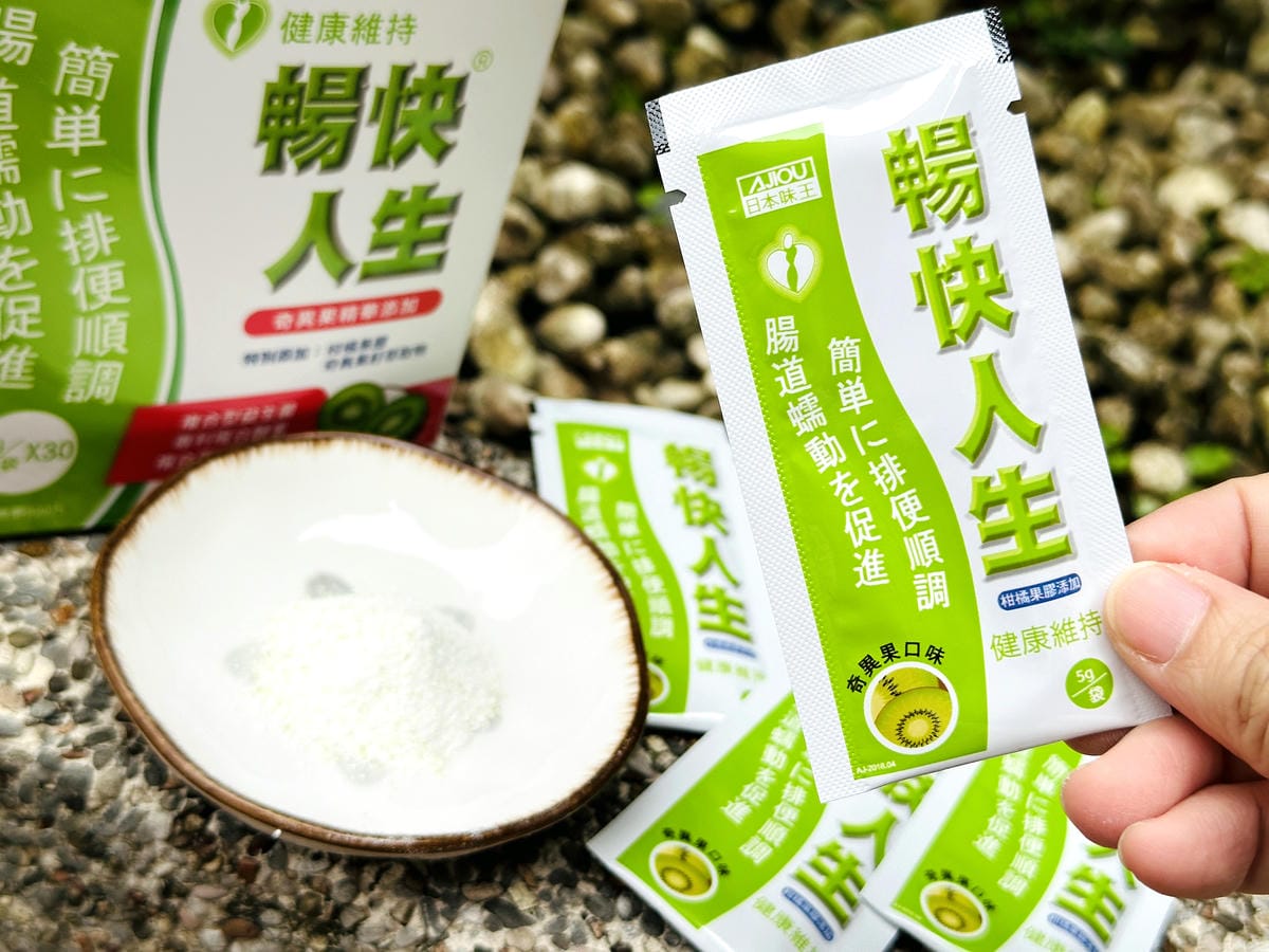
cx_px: 634
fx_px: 1760
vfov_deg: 30.3
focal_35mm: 48
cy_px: 476
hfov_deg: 39.7
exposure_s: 1/182
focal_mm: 6.86
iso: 50
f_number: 1.78
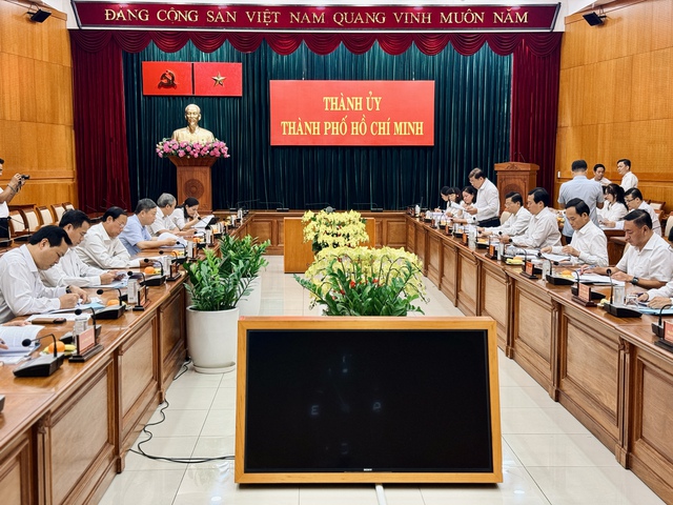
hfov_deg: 39.7
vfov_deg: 30.3
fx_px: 933
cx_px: 336
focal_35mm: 48
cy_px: 252
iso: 160
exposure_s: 1/100
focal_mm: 6.76
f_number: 1.78
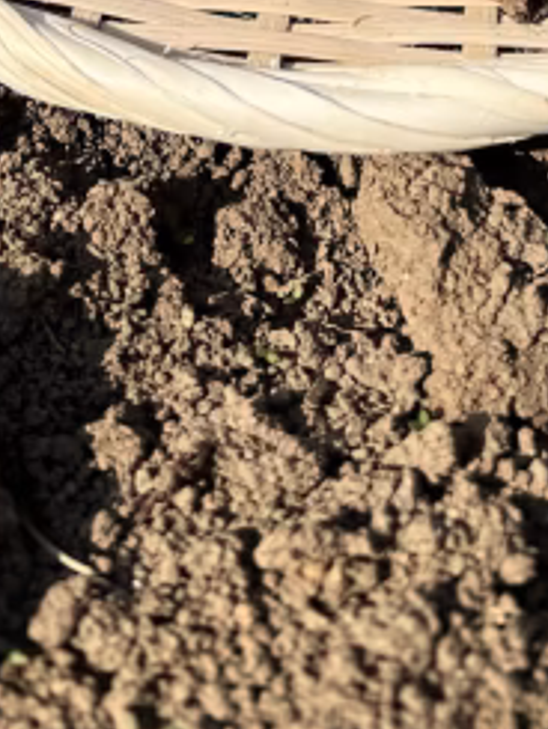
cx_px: 229
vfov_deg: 19.3
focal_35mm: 85
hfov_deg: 17.4
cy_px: -446
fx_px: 1793
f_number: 1.5
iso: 50
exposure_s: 1/4831
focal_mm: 5.7
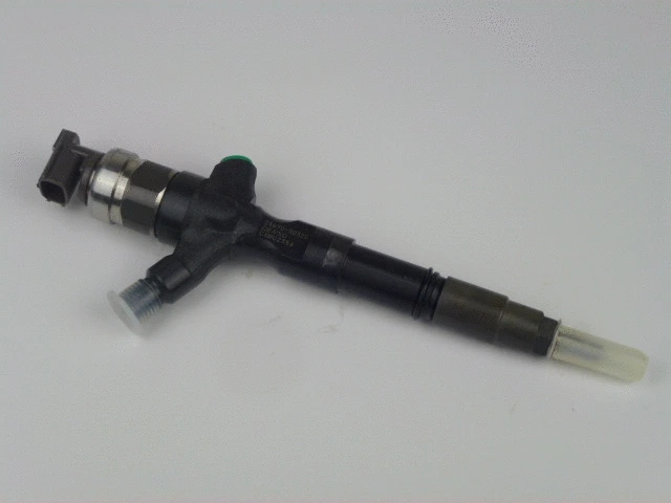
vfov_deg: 19.4
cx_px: 336
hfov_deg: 25.7
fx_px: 1473
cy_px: 252
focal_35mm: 76
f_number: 4.7
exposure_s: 1/80
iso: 100
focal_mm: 13.6
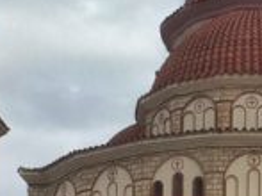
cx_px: 241
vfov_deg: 9.4
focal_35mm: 158
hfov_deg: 12.4
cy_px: 125
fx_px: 1195
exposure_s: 1/2475
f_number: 2.2
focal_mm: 4.15
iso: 32
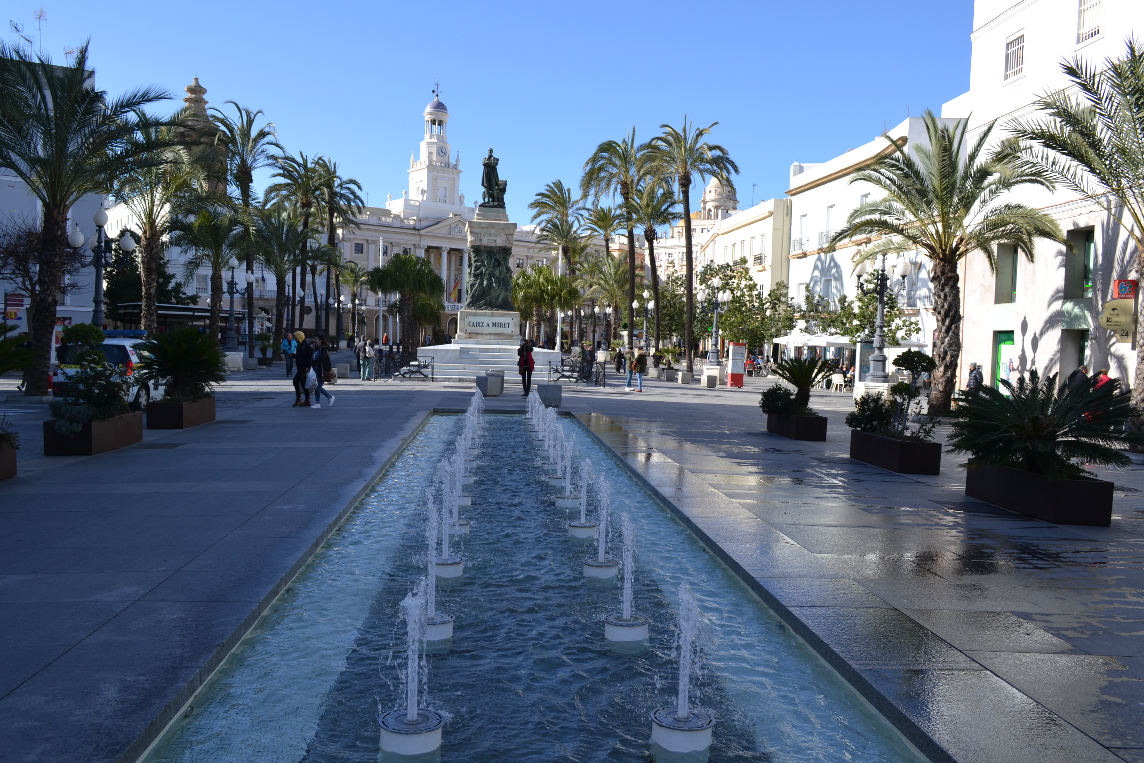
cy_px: 382
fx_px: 858
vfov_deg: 47.9
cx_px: 572
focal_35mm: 27
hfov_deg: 67.4
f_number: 7.1
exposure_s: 1/200
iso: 100
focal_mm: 18
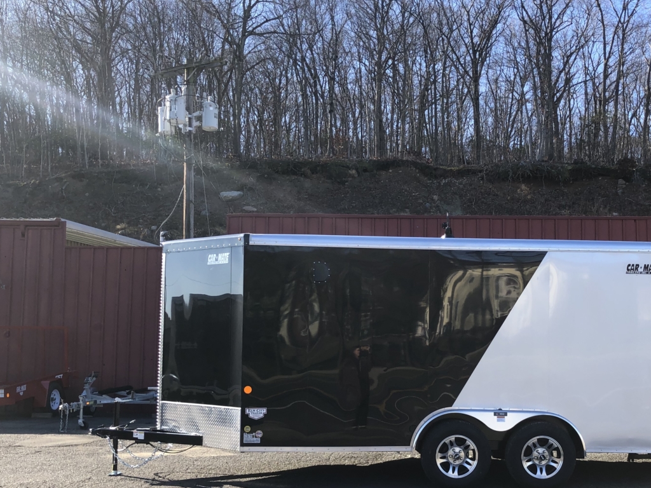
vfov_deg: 34.1
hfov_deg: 44.3
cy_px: 319
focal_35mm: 42
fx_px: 790
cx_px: 420
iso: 20
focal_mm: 4
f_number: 1.8
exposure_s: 1/571
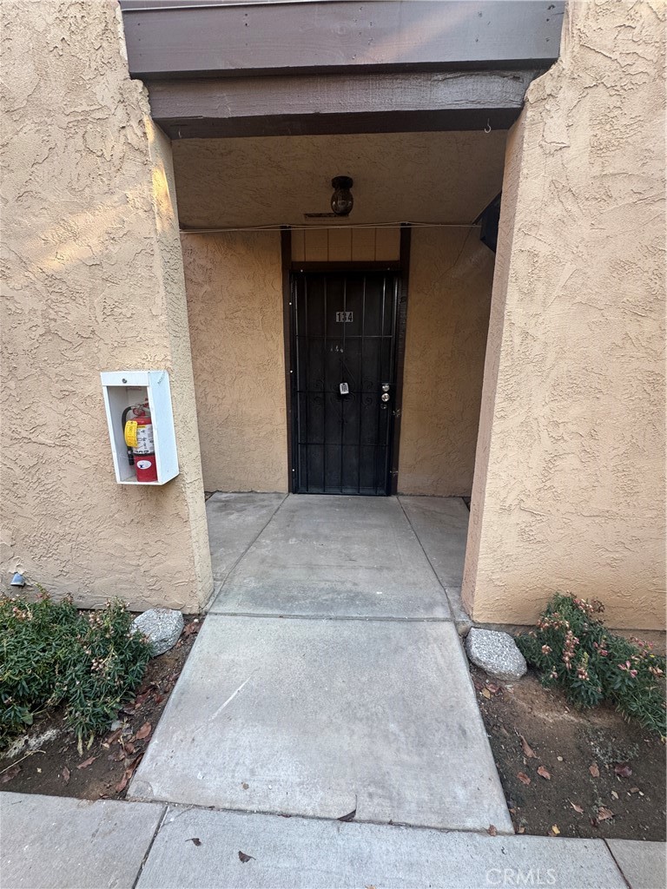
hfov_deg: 85.7
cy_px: 444
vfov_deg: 102.1
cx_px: 334
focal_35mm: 14
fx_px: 360
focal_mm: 2.22
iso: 80
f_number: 2.2
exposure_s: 1/99
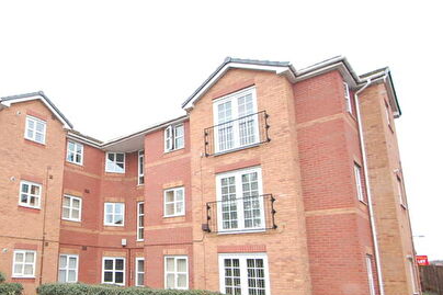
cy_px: 203
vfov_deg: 48.5
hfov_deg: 64.5
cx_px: 102
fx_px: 320
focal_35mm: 26
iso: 1600
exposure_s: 1/500
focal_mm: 10
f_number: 4
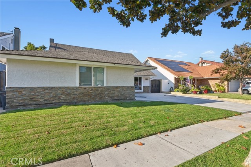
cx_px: 126
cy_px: 84
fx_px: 118
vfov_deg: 70.3
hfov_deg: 93.3
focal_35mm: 17
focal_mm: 17
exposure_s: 1/30
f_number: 25
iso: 320
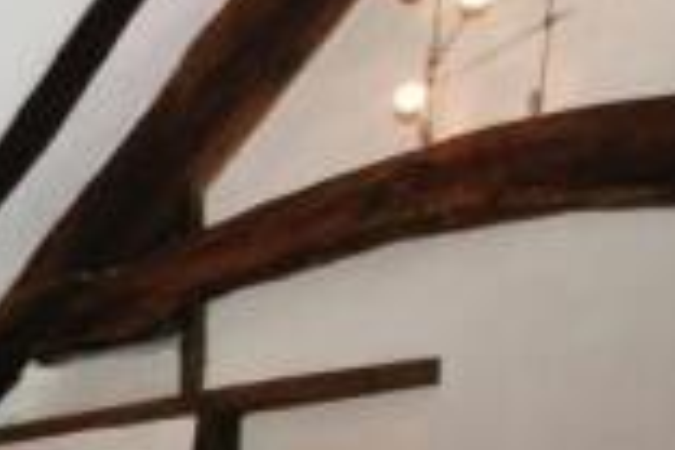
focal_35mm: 63
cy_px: 781
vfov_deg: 17.8
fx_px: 1181
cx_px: -716
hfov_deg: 18.4
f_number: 7.1
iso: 800
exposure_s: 1/60
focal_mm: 10
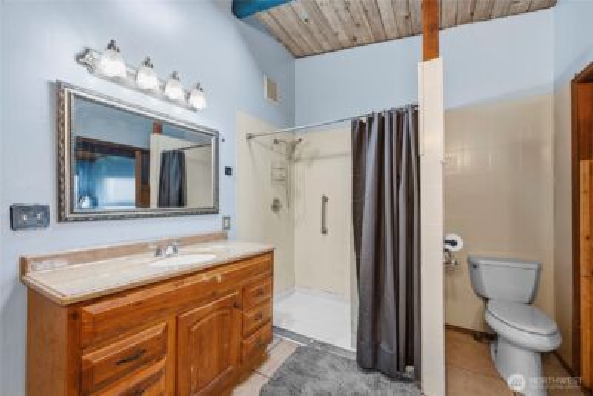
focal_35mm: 14
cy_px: 198
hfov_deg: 104.2
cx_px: 296
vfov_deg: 81.3
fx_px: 231
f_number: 8
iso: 200
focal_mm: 14
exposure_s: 1/30
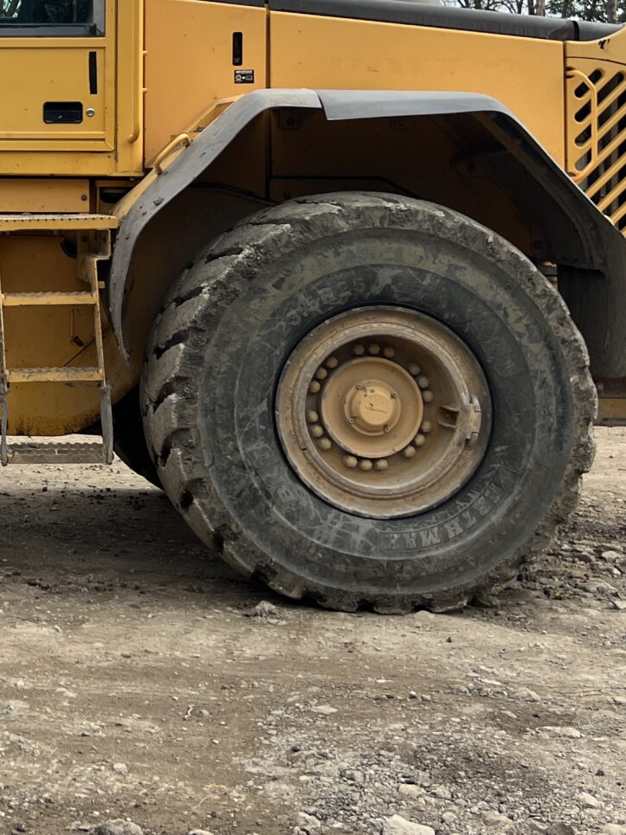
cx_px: -195
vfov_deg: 27.4
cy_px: 132
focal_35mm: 69
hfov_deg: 19.6
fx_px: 1665
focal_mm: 5.7
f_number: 1.5
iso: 50
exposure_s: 1/3968
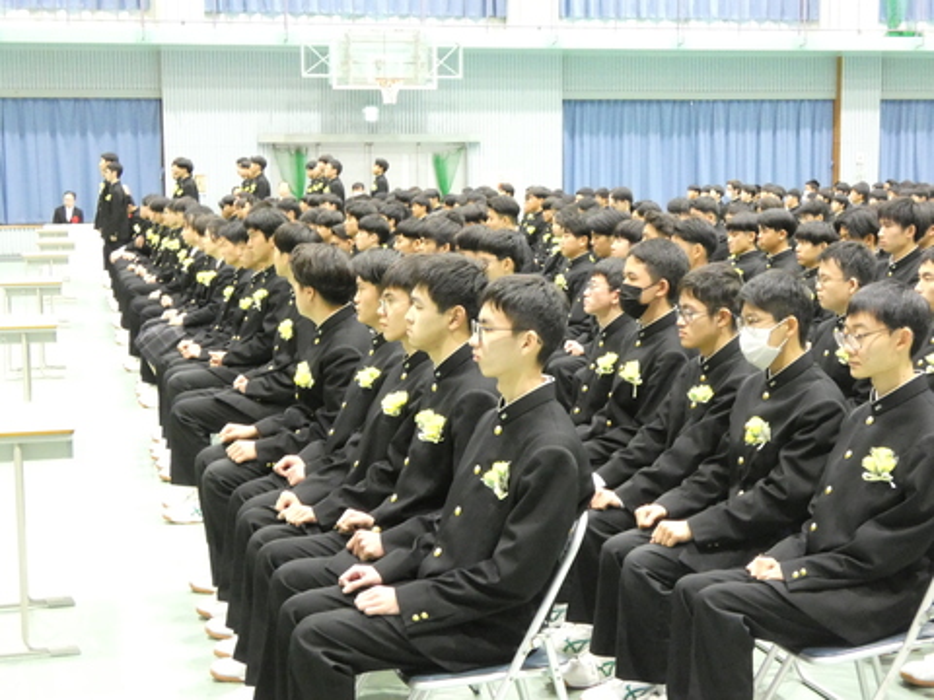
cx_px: 467
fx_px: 1484
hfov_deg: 34.9
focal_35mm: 55
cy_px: 350
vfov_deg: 26.6
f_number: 4
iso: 1600
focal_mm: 9.9
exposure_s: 1/20
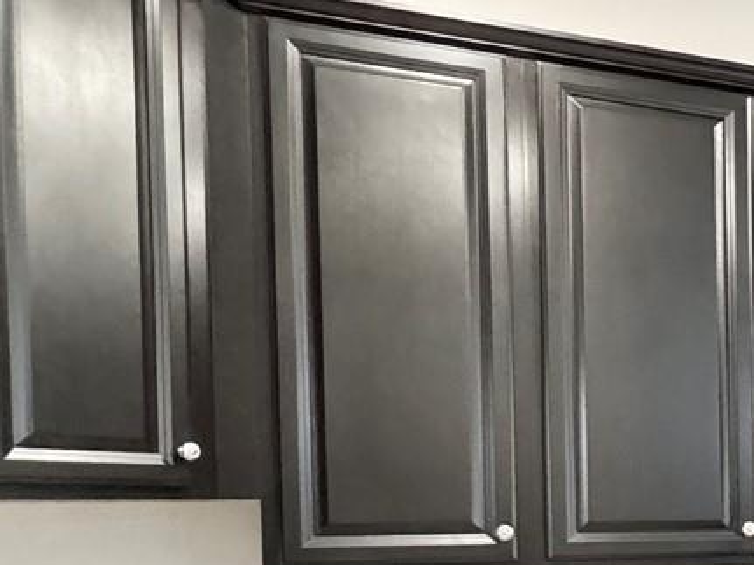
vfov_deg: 26.7
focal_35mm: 52
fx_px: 1132
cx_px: 1050
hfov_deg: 28.2
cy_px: 544
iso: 1000
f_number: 2.2
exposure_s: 1/60
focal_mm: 2.22
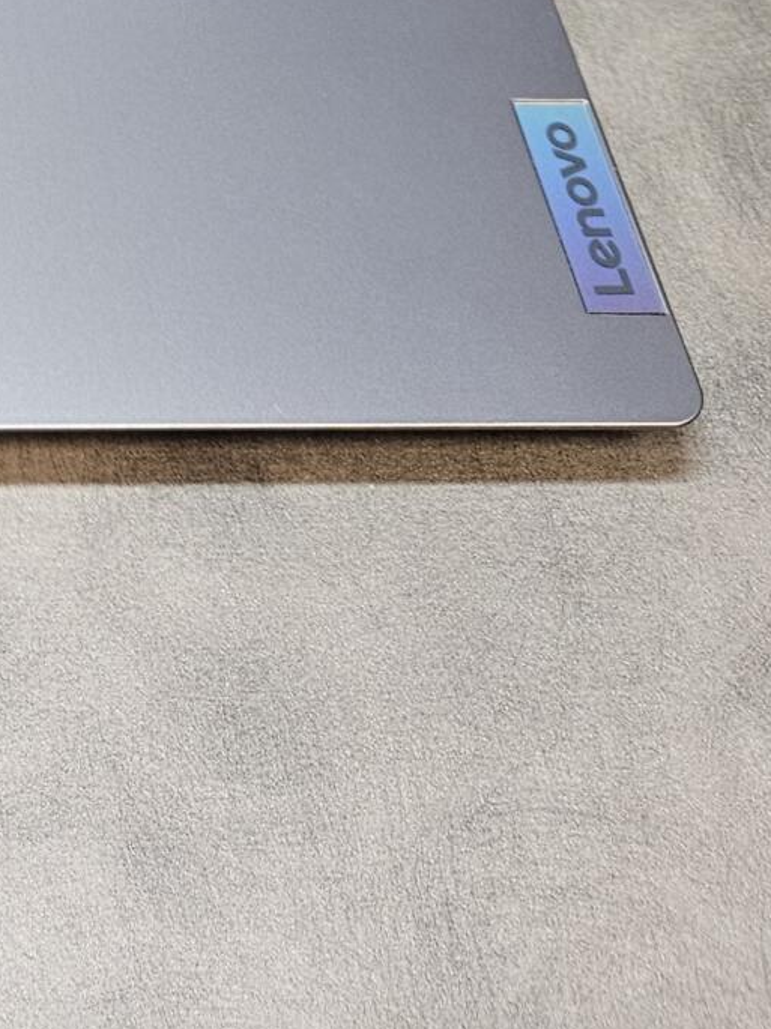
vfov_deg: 17.7
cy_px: -885
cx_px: -442
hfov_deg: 15.6
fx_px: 2556
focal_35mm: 86
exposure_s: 1/100
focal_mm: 5.4
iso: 125
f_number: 1.8
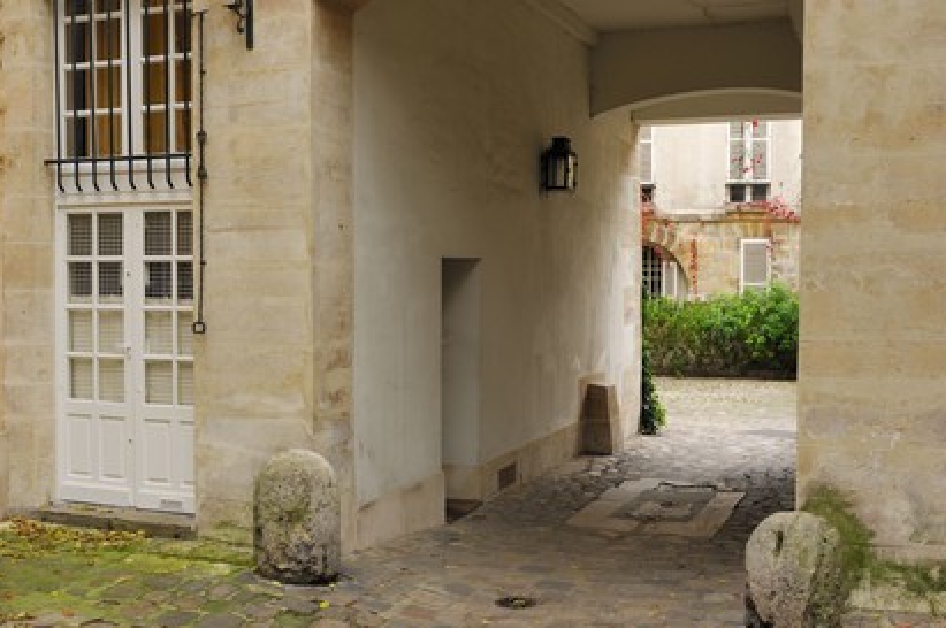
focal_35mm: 43
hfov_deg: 45.5
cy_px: 320
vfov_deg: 31.1
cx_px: 473
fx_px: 1129
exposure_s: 1/3.33
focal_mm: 28
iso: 100
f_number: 6.3
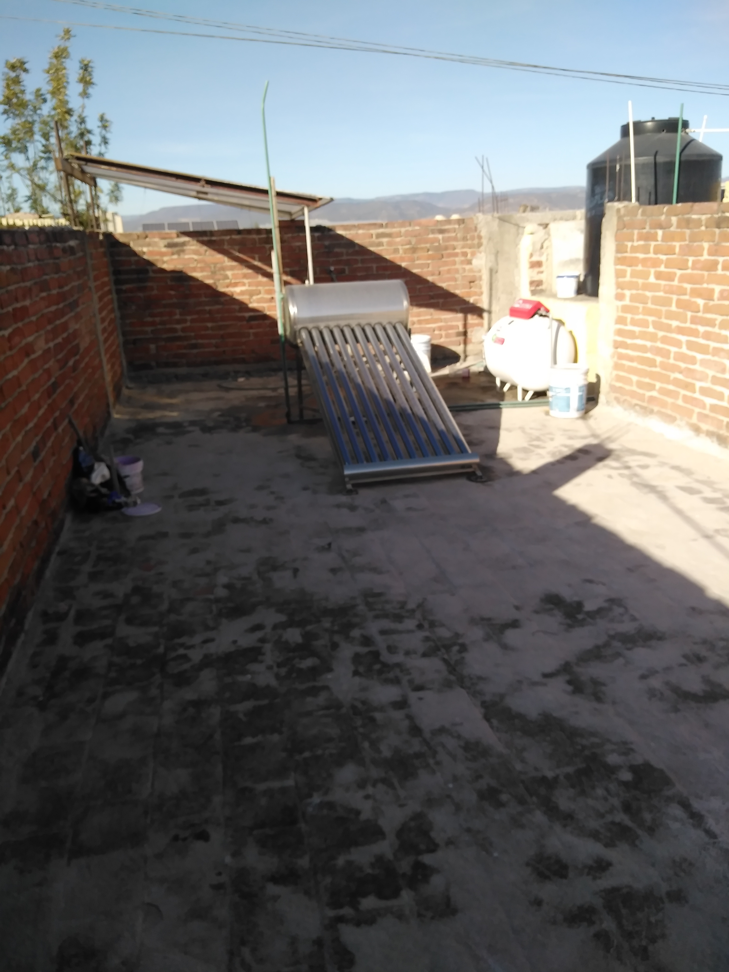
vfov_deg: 67.3
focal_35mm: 26
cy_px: 486
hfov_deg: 53.1
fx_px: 730
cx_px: 364
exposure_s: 1/1290
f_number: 1.8
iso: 100
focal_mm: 3.63
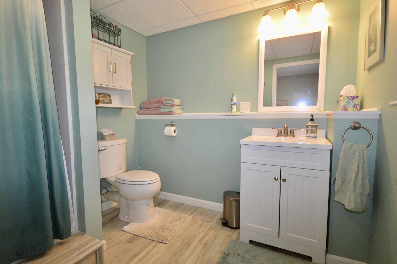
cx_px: 198
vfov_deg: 77.2
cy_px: 132
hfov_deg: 100.4
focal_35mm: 15
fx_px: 165
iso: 560
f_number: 4
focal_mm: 10
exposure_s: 1/60
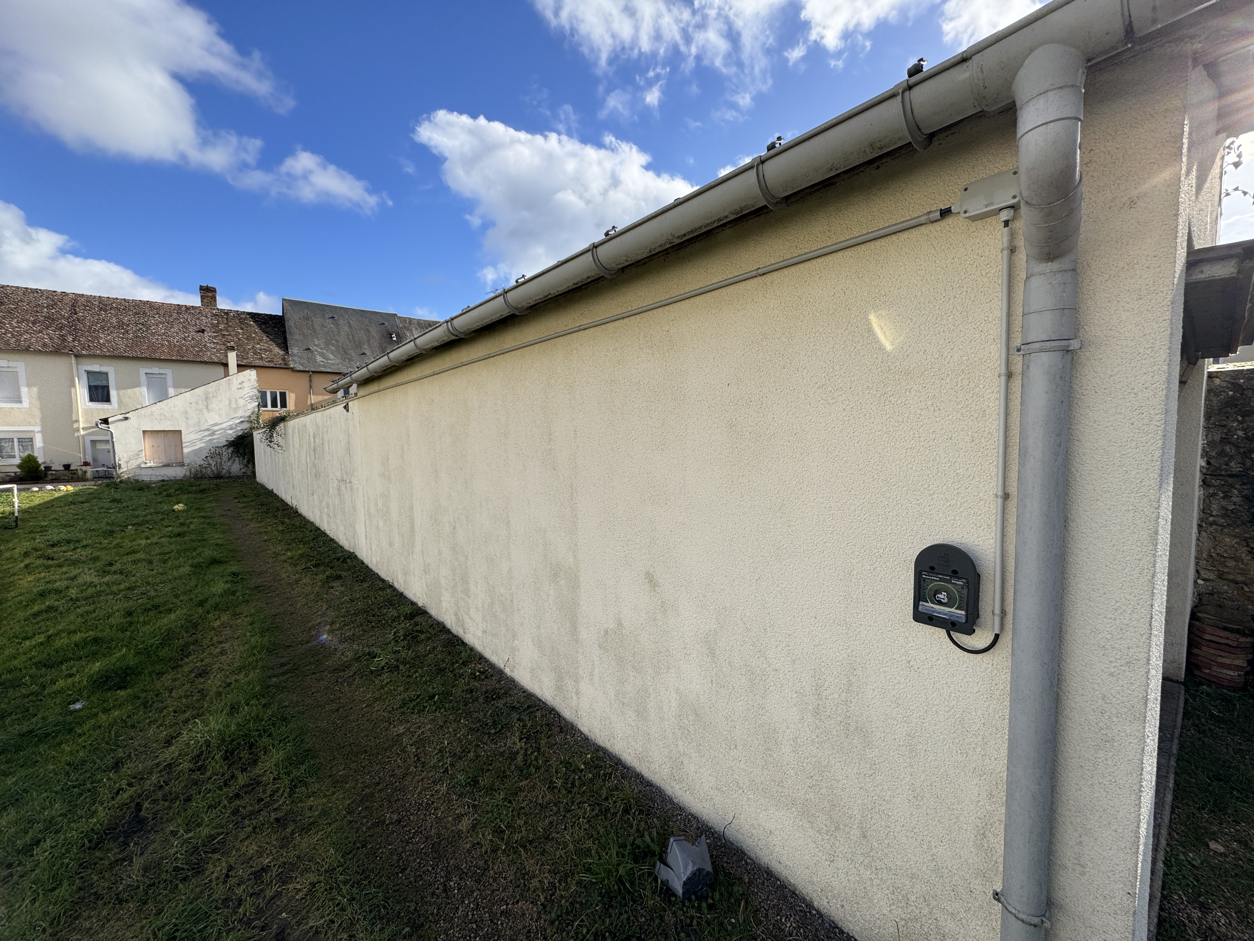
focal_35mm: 14
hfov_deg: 102.1
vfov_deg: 85.7
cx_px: 627
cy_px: 470
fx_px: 507
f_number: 2.2
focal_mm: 2.22
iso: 50
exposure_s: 1/1323
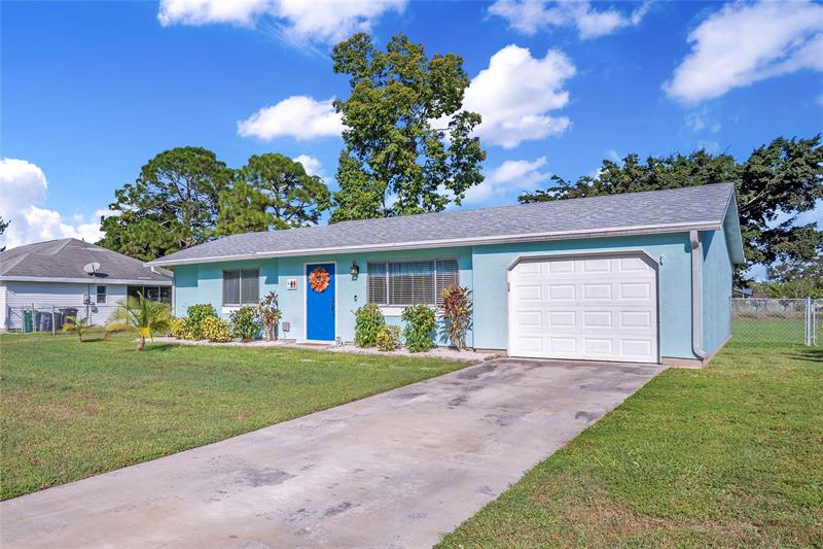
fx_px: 366
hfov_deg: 96.7
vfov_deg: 73.7
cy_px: 274
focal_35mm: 16
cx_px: 412
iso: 100
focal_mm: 16
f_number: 10
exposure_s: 1/250
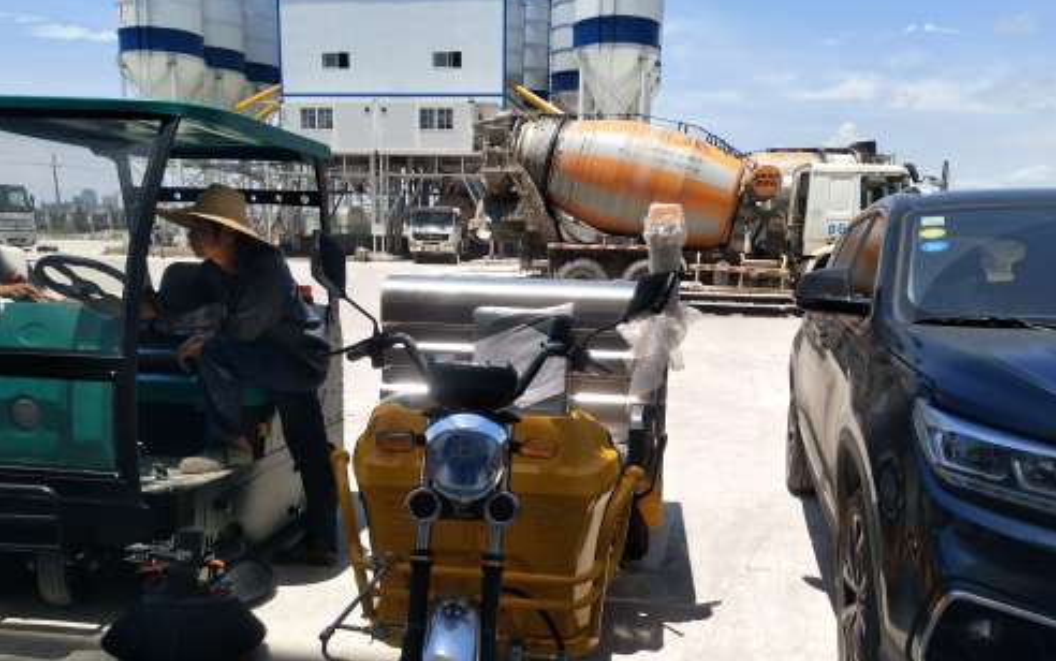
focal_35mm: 28
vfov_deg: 44.5
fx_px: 806
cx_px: 534
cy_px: 379
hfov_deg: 66.4
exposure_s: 1/1616
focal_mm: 3.88
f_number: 2
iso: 50
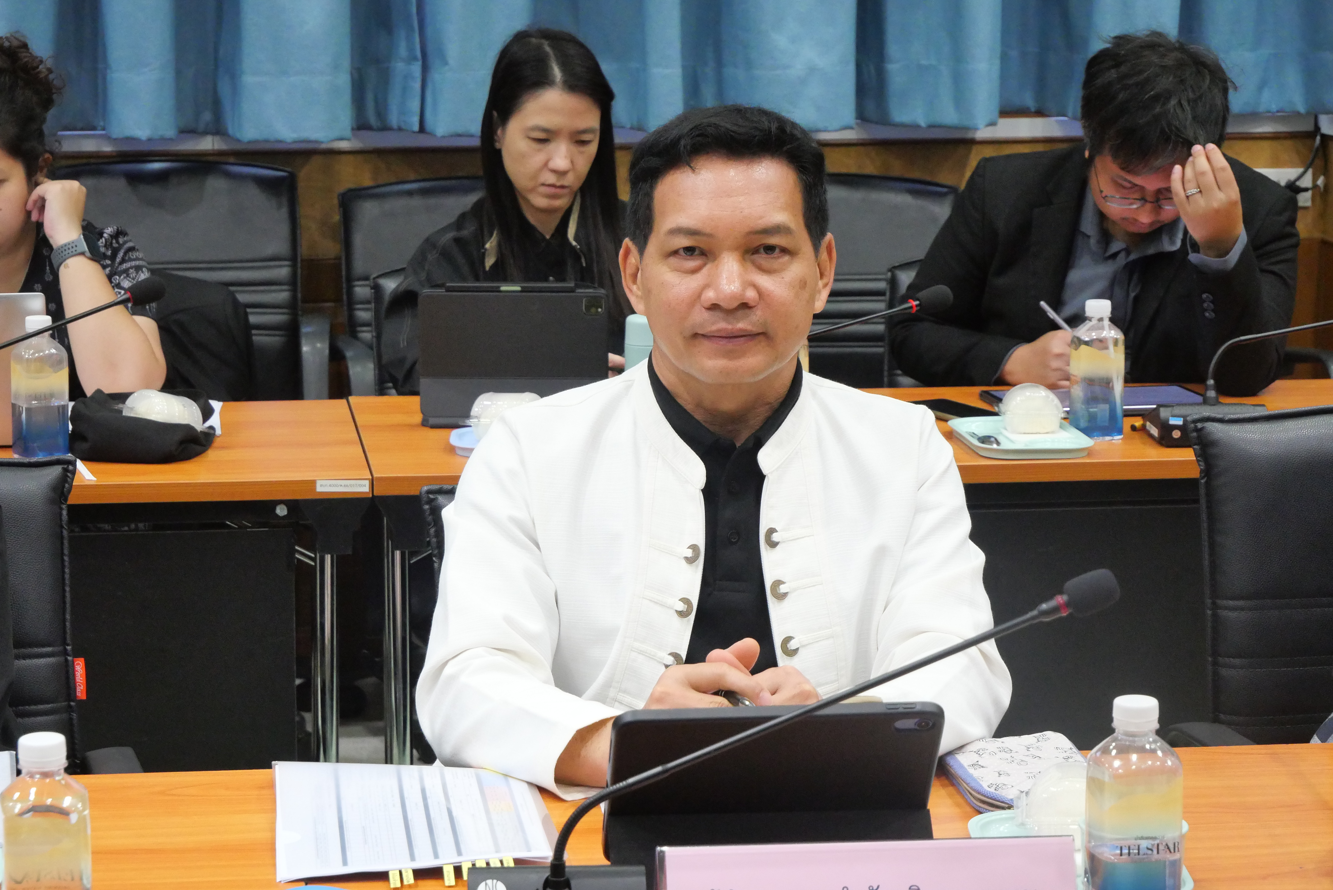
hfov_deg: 21.4
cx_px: 666
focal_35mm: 95
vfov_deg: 14.4
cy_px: 445
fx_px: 3520
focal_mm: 46
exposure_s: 1/60
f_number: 5.6
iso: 3200
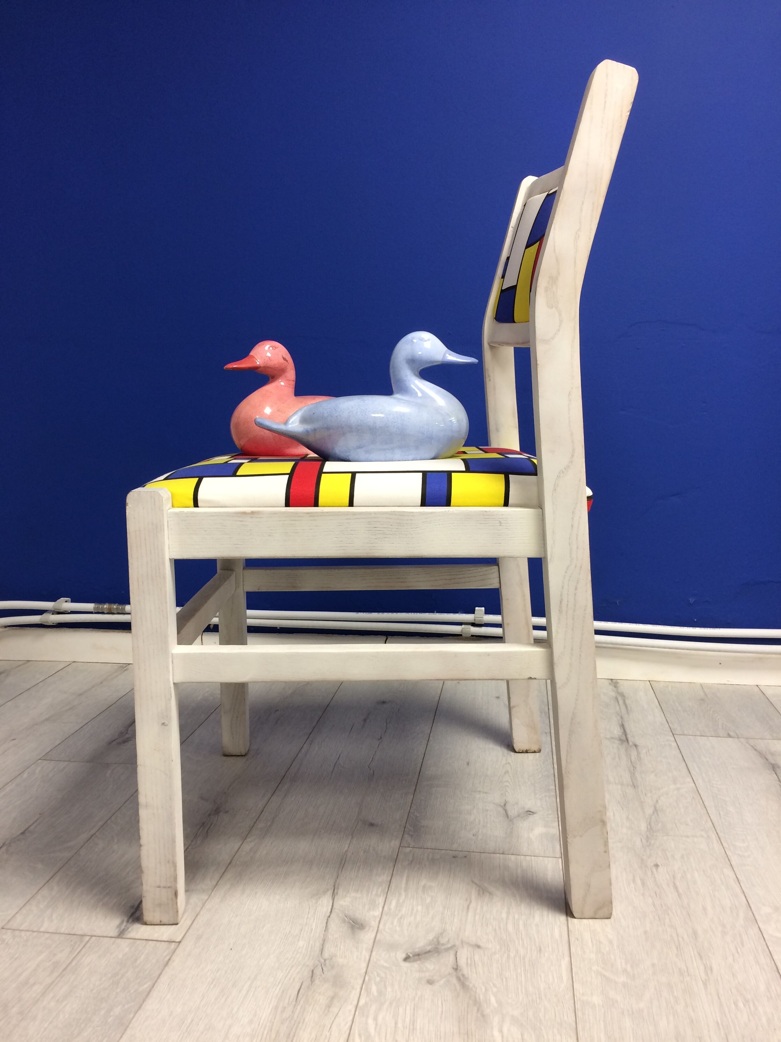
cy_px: 521
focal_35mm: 29
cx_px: 390
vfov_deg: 61.7
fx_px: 872
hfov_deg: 48.2
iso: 100
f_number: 2.2
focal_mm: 4.15
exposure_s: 1/33
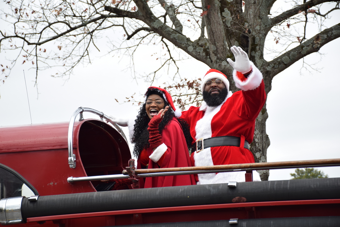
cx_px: 170
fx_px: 1133
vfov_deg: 11.4
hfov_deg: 17.1
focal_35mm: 120
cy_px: 114
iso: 400
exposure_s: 1/400
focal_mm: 80
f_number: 5.3
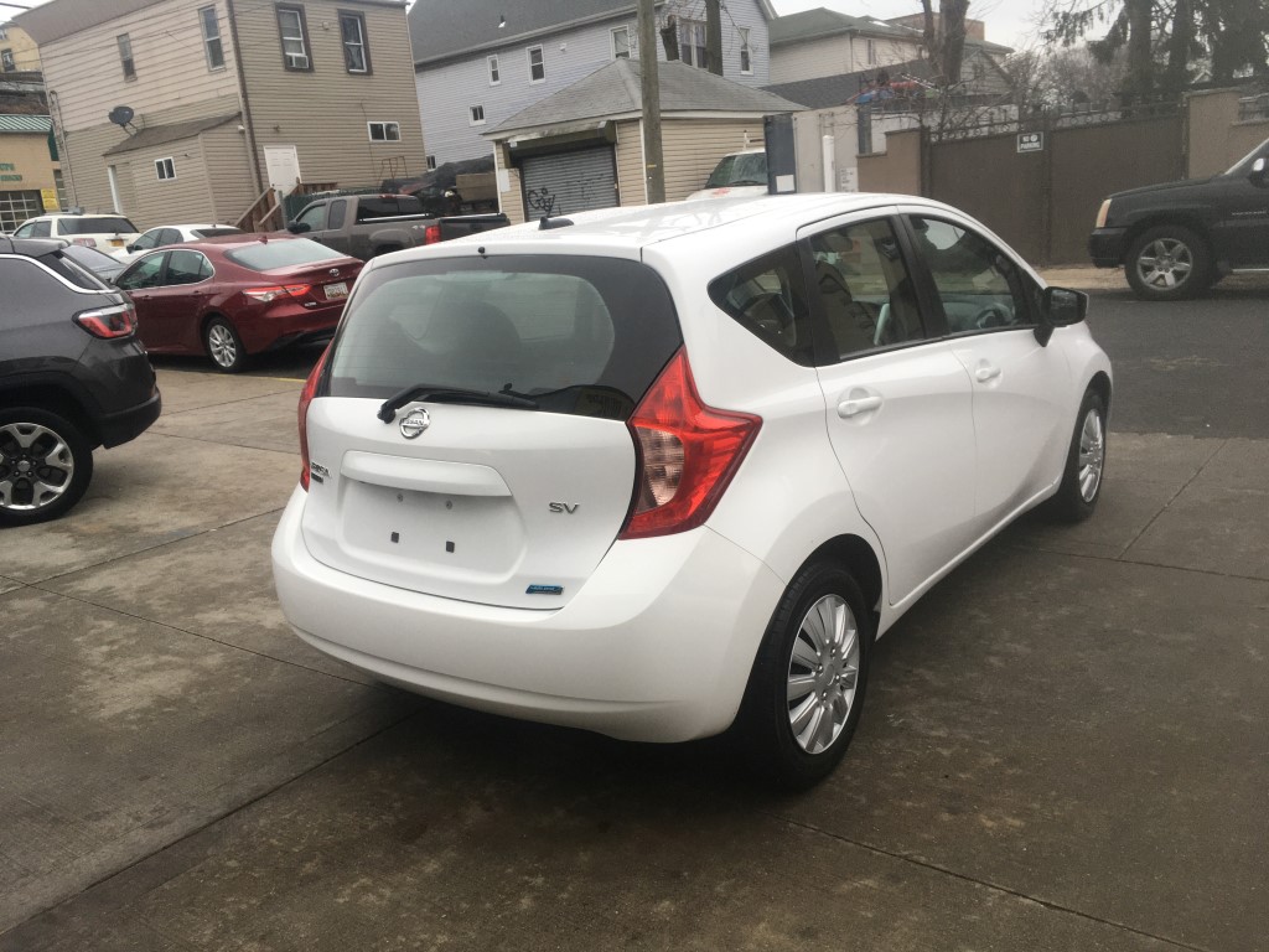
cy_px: 476
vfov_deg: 48.2
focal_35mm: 29
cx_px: 634
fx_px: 1063
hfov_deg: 61.7
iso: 40
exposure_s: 1/120
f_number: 2.2
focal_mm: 4.15
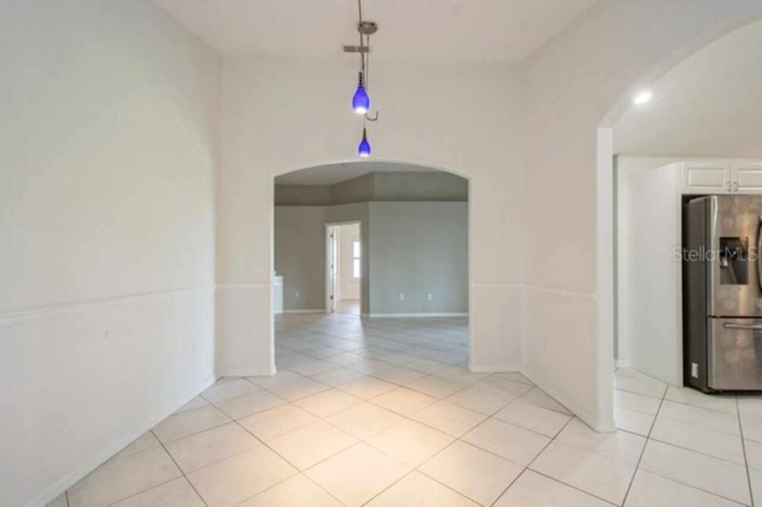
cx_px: 381
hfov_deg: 100.4
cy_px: 254
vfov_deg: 77.3
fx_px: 317
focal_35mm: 15
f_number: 8
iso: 200
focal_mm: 10
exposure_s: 1/8
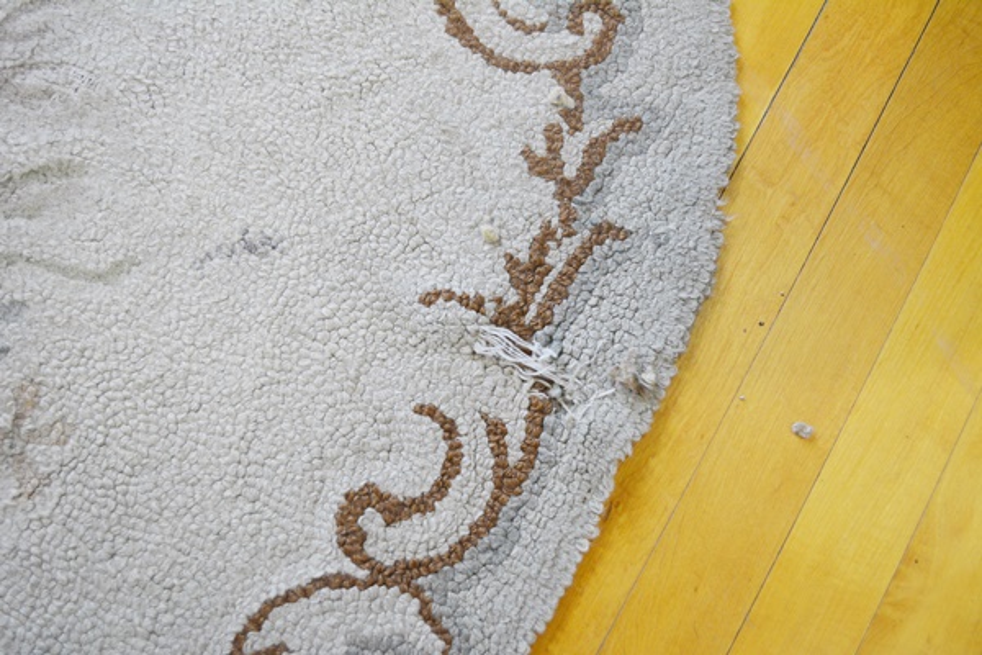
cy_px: 328
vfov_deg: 36.9
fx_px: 982
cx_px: 491
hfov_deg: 53.1
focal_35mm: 36
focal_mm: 24
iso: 400
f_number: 4.5
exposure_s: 1/80
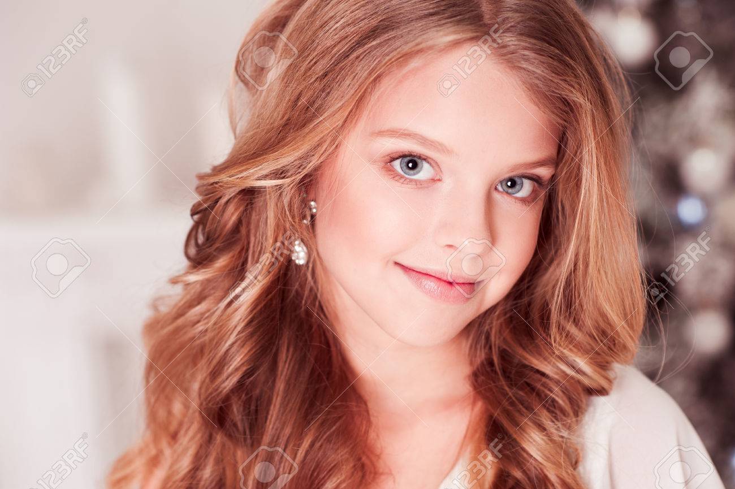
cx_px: 368
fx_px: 1734
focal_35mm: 85
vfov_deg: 16.1
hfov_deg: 23.9
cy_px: 244
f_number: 3.5
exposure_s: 1/160
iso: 200
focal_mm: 85
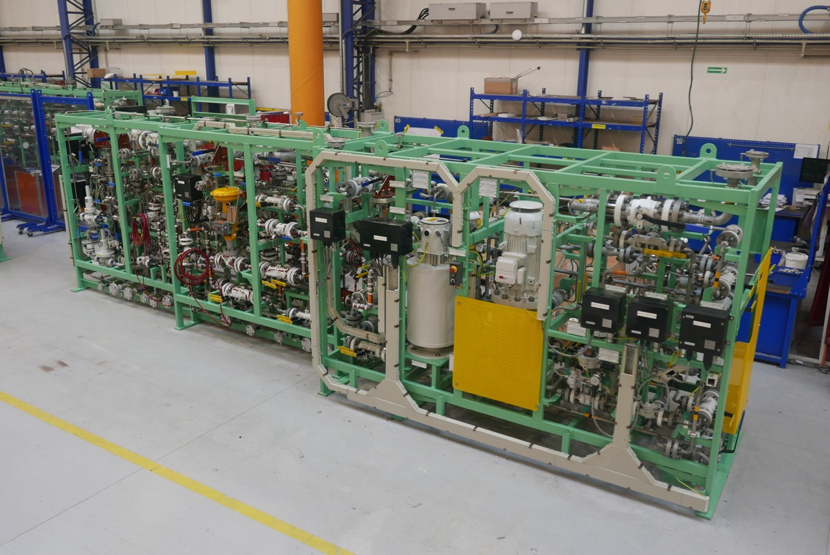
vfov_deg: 42.4
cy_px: 278
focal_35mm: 31
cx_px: 415
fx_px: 715
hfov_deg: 60.2
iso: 200
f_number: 2.2
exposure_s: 1/80
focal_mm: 13.9
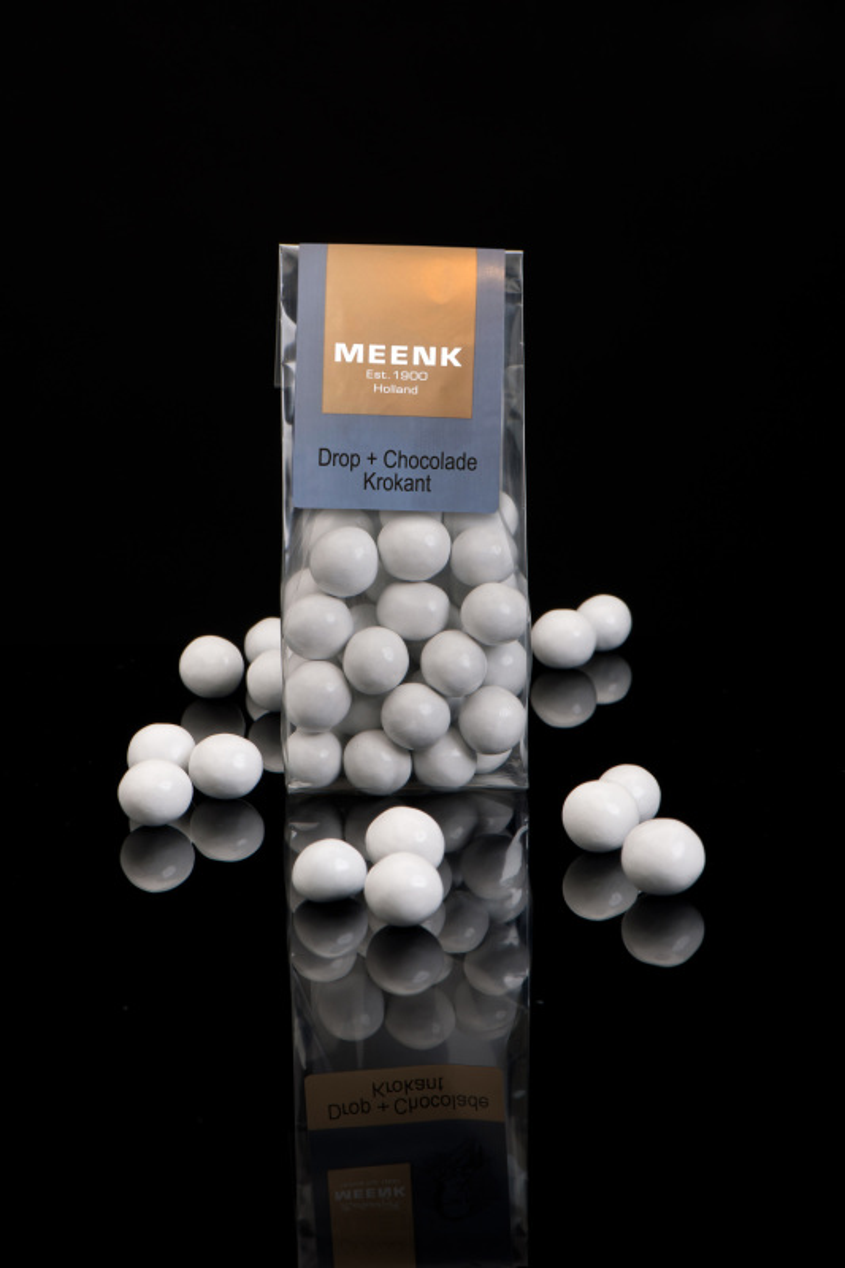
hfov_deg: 13.0
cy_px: 634
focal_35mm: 105
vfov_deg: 19.5
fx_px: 3698
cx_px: 422
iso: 100
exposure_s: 1/125
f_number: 20
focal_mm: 105
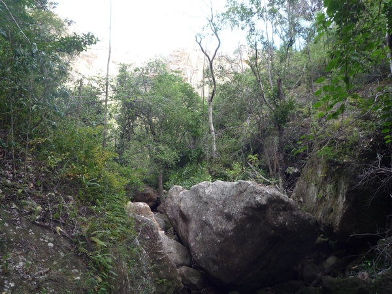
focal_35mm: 25
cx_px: 196
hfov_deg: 69.4
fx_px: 283
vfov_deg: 54.9
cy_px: 147
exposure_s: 1/80
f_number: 2.8
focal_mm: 4.4
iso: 100
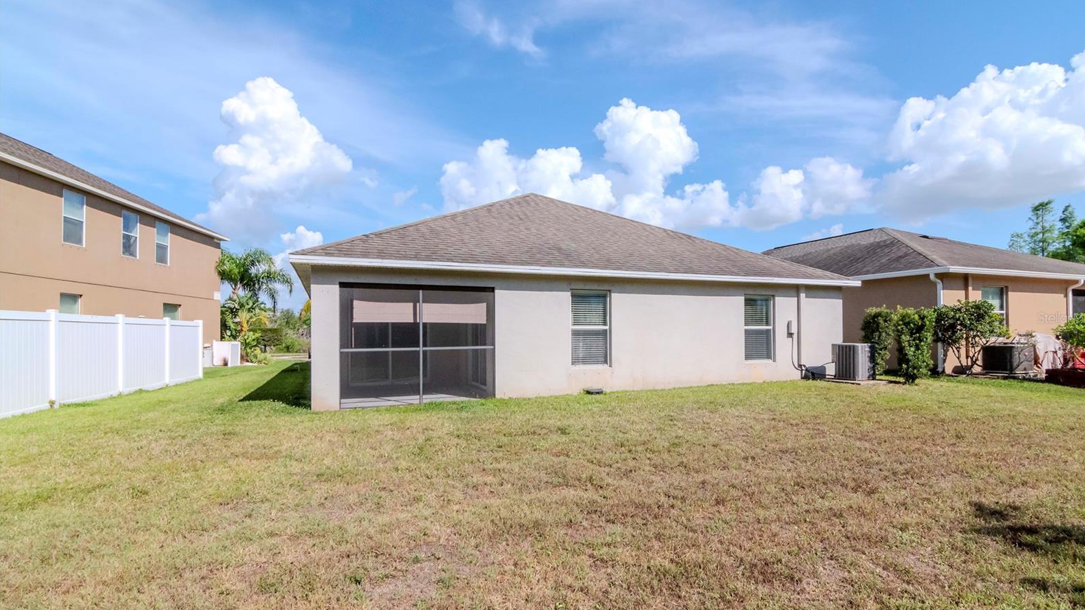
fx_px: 504
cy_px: 318
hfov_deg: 94.2
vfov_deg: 62.3
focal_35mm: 18
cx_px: 548
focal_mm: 11
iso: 1000
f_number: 11
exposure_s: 1/1600
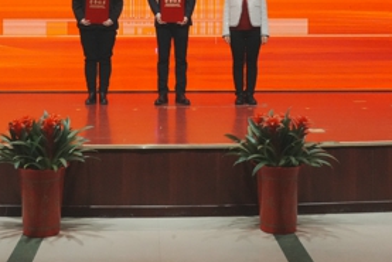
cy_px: 14
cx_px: 160
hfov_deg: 30.9
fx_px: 708
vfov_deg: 20.4
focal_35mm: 65
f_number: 16
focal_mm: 30
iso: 12800
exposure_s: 1/320
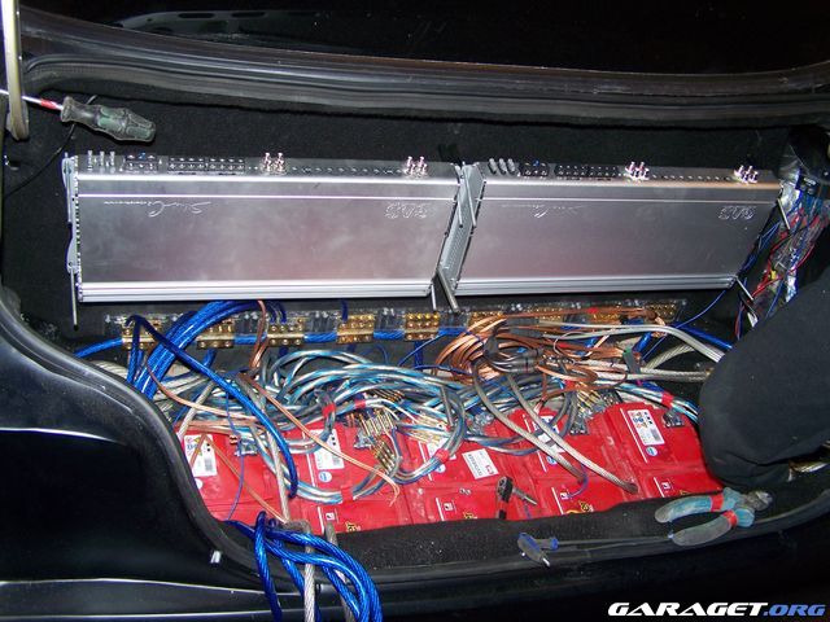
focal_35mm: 38
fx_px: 911
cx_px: 415
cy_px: 311
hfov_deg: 49.0
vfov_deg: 37.7
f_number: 2.8
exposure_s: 1/60
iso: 80
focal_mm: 6.3
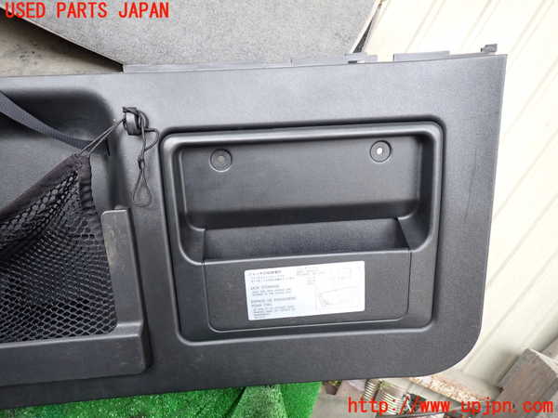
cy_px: 209
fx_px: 403
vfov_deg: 54.9
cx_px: 279
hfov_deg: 69.4
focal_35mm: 25
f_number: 2
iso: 320
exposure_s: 1/30
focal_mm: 4.5
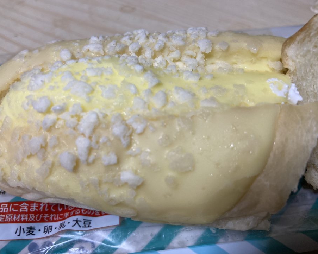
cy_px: 123
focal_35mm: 31
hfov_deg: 57.1
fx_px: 292
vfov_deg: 47.1
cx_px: 145
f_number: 1.8
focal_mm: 3.99
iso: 80
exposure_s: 1/50
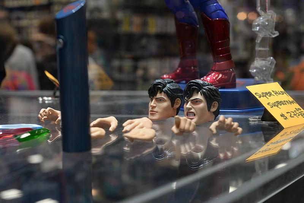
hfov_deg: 39.6
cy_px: 102
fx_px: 422
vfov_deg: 27.0
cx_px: 152
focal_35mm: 50
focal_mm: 50
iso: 3200
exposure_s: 1/125
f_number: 7.1
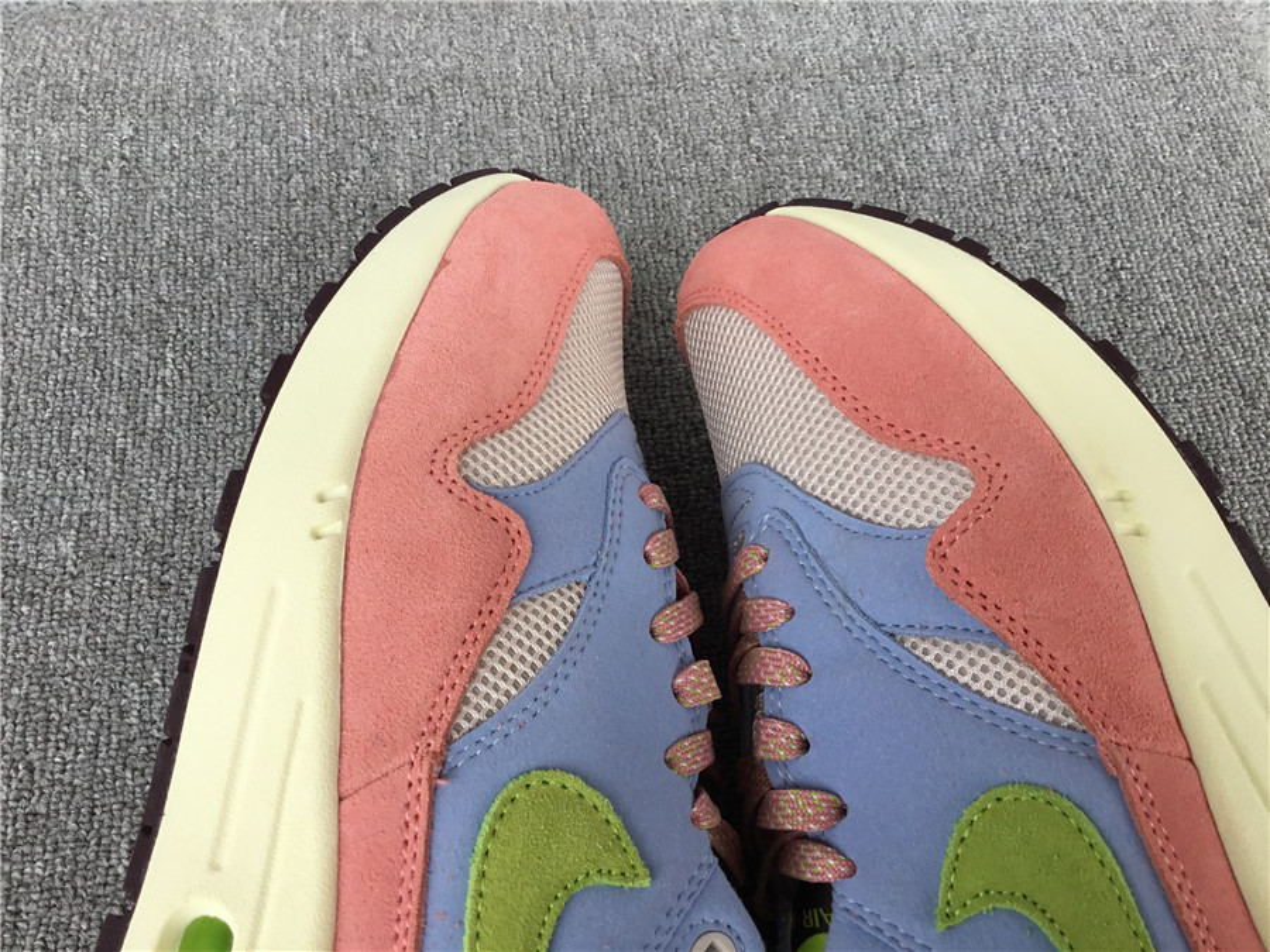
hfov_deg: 58.4
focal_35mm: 31
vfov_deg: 45.4
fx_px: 1137
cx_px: 635
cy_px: 476
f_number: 2.4
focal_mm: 3.3
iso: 25
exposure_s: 1/313
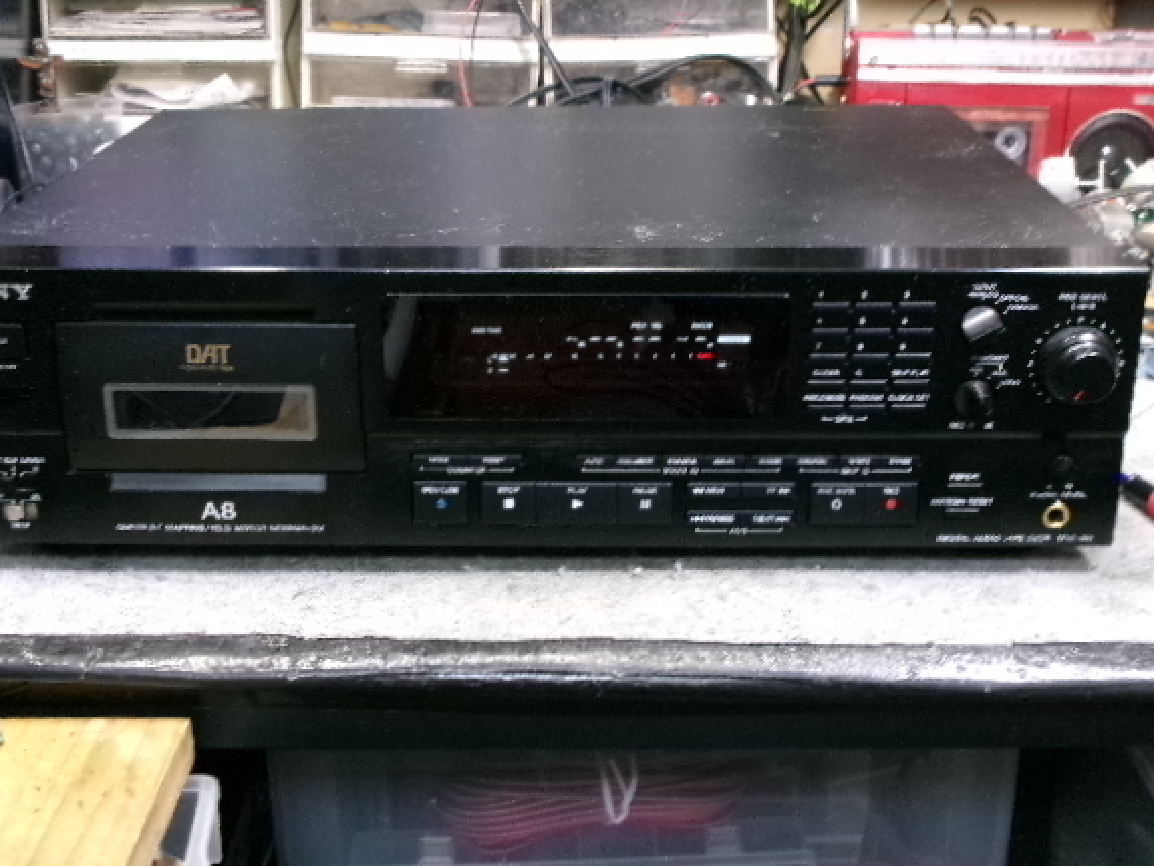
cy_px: 395
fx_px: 1601
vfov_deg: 30.3
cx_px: 546
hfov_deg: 39.6
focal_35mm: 48
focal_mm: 7.8
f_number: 4.7
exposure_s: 1/17
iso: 667
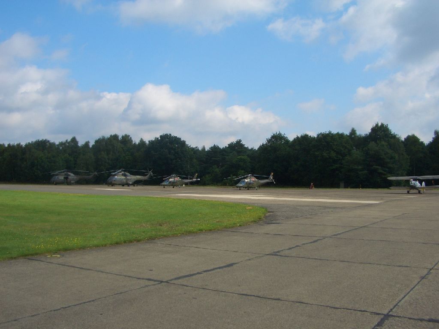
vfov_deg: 40.7
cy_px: 164
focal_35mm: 35
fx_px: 444
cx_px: 220
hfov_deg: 52.6
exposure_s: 1/500
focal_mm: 5.8
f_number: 4.3
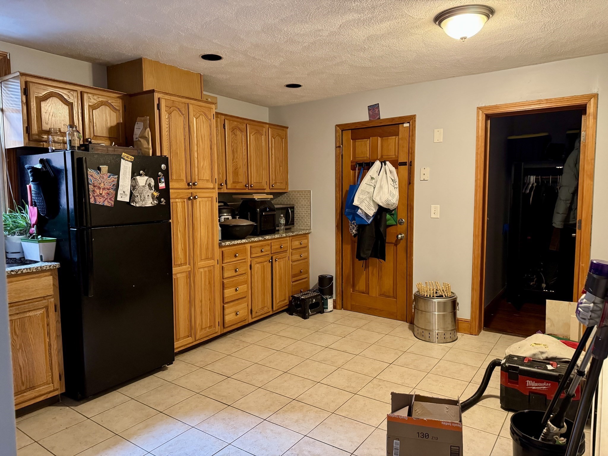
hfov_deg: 71.6
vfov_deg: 56.8
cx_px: 304
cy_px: 228
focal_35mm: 24
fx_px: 422
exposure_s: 1/40
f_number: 1.78
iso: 640
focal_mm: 6.76
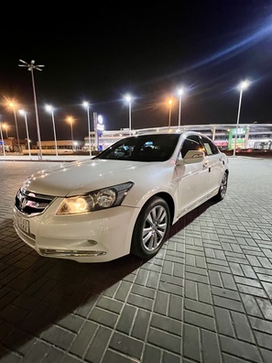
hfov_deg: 81.6
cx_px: 125
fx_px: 157
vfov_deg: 98.2
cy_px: 183
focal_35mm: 15
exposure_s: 1/40
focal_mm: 1.57
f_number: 1.8
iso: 1000
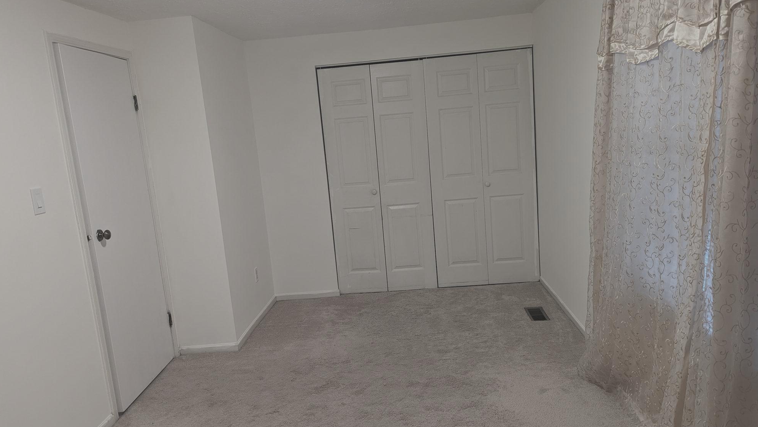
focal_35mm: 27
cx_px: 387
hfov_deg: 69.8
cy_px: 218
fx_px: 543
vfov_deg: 42.9
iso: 194
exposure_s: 1/30
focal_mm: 6.81
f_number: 1.85
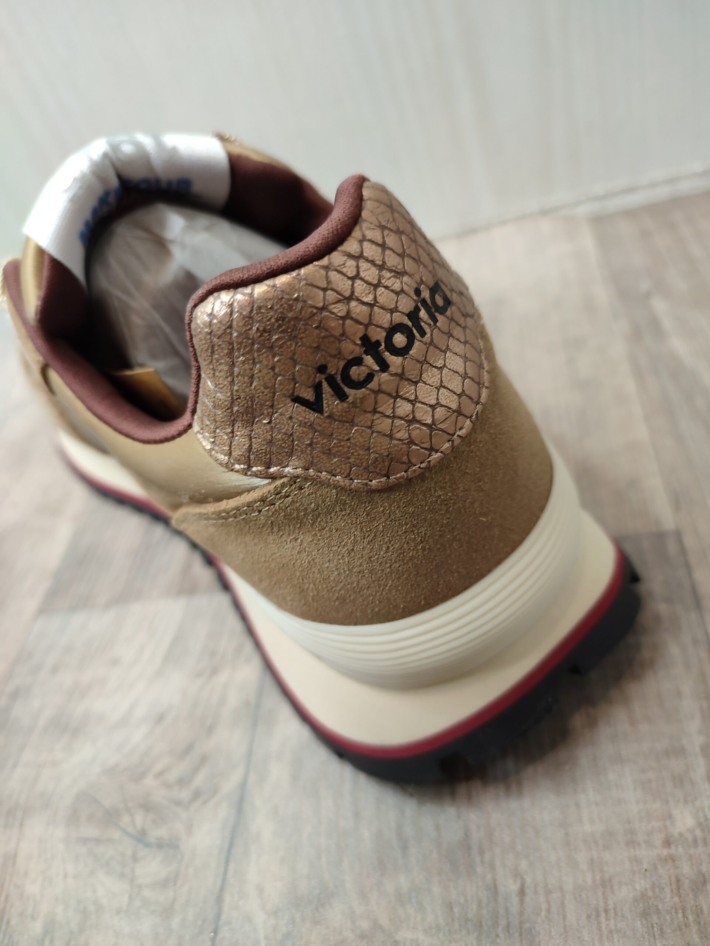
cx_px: 355
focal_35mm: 25
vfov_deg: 69.4
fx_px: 684
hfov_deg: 54.9
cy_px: 473
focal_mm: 6.04
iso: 115
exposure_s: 1/50
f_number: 1.9
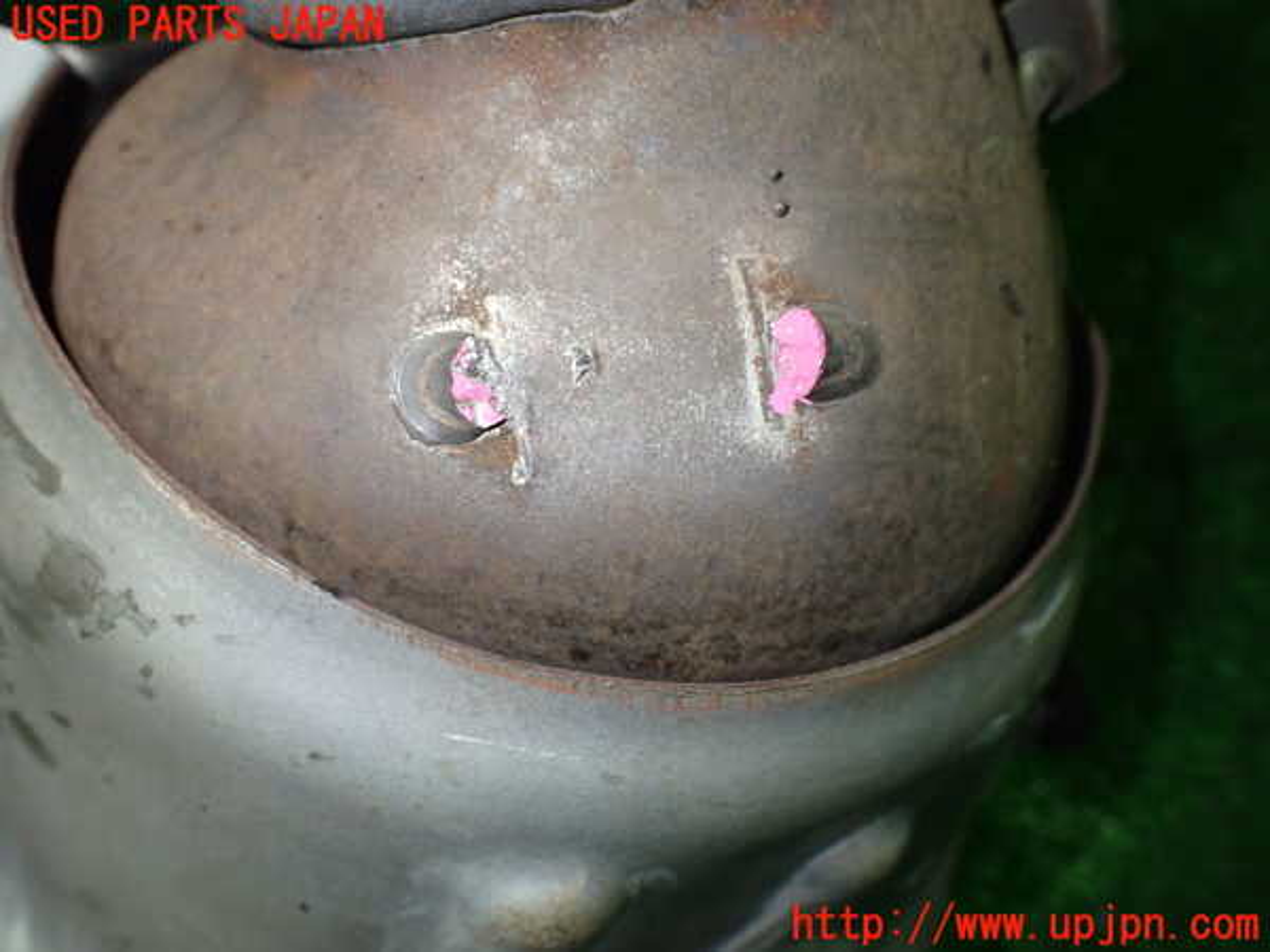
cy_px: 476
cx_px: 635
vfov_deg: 46.8
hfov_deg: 60.0
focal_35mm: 30
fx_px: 1101
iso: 500
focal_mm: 5.4
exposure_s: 1/125
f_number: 2.3
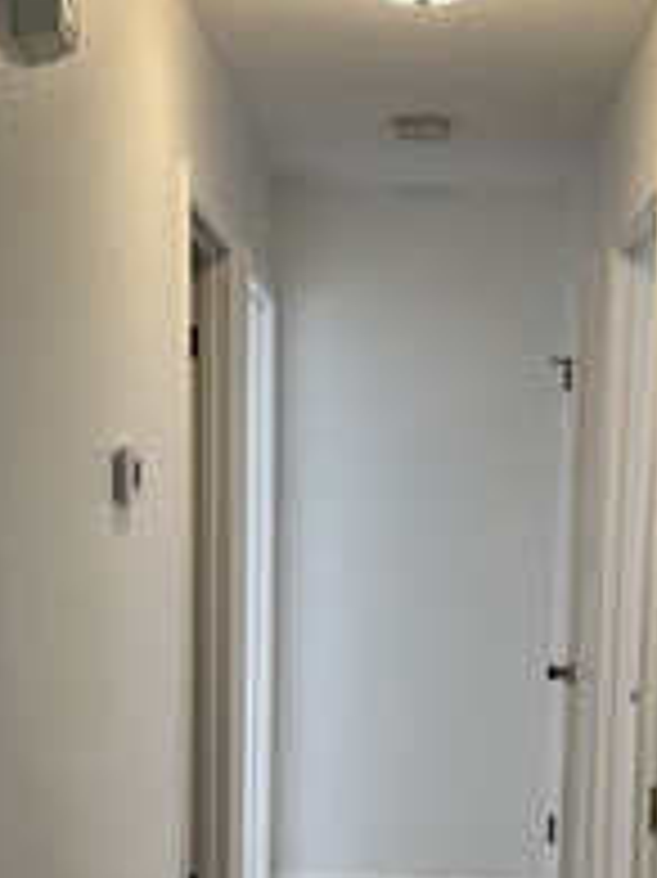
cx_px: 396
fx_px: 1621
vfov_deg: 29.7
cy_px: 680
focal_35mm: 64
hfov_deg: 22.9
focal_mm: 5.7
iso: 100
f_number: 1.5
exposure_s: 1/120
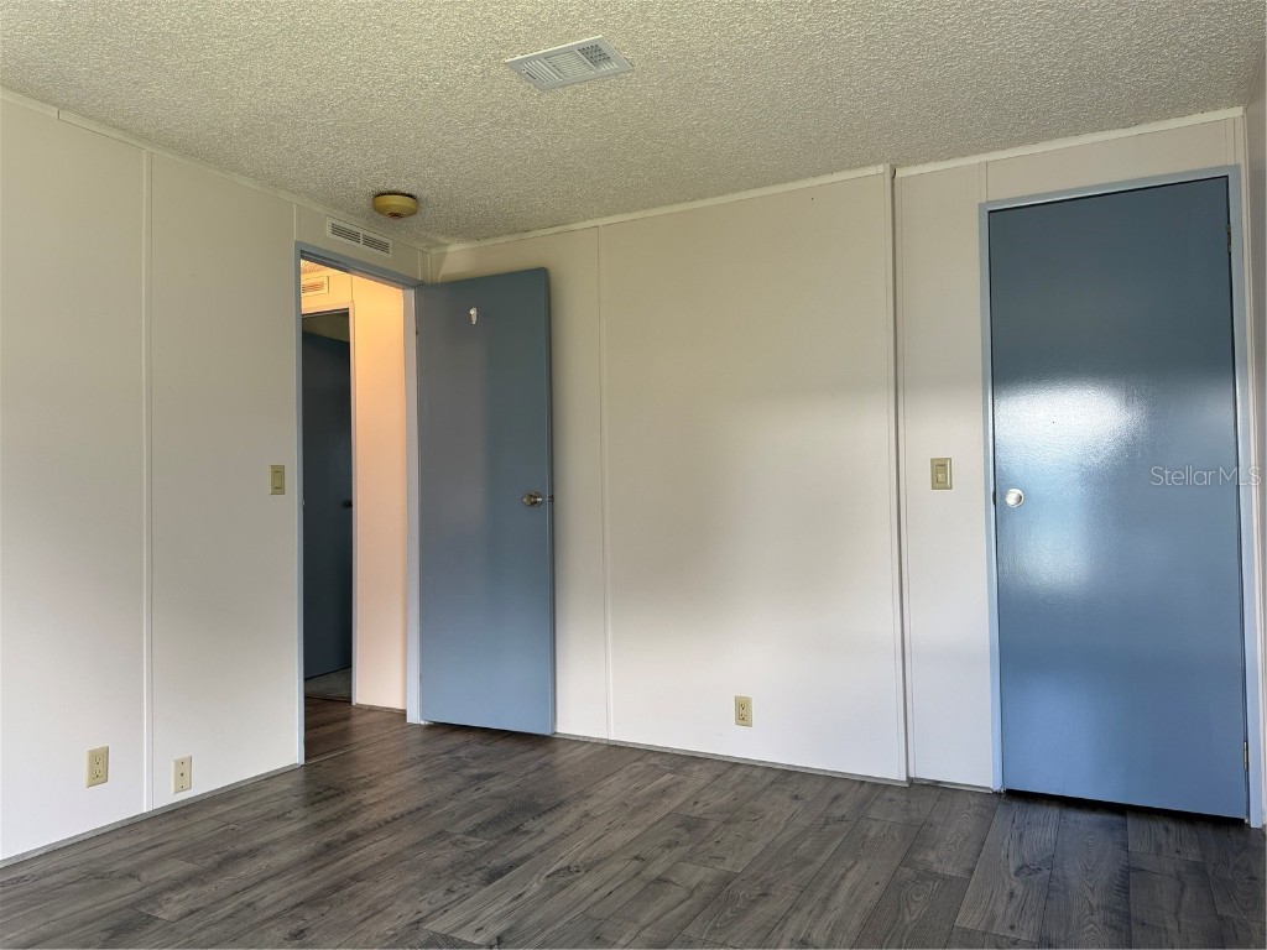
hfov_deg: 71.6
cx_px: 634
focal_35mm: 24
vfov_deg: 56.8
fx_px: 878
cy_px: 475
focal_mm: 6.76
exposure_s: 1/120
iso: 100
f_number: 1.78
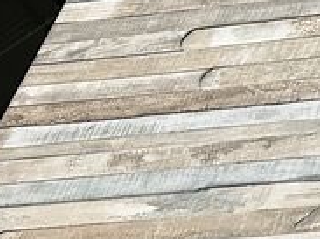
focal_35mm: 142
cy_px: 312
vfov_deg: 10.2
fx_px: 1312
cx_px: 785
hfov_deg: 11.4
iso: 125
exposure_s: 1/50
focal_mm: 5.7
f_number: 1.5
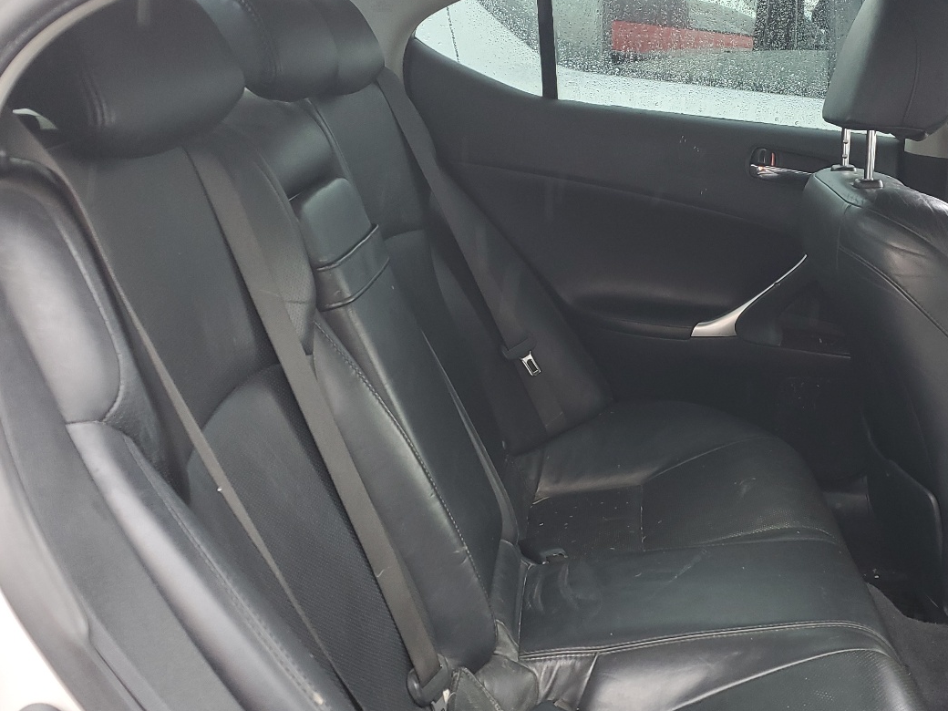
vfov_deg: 35.9
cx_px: 655
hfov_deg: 45.8
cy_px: 391
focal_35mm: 40
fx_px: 1095
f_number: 1.5
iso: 59
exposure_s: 1/120
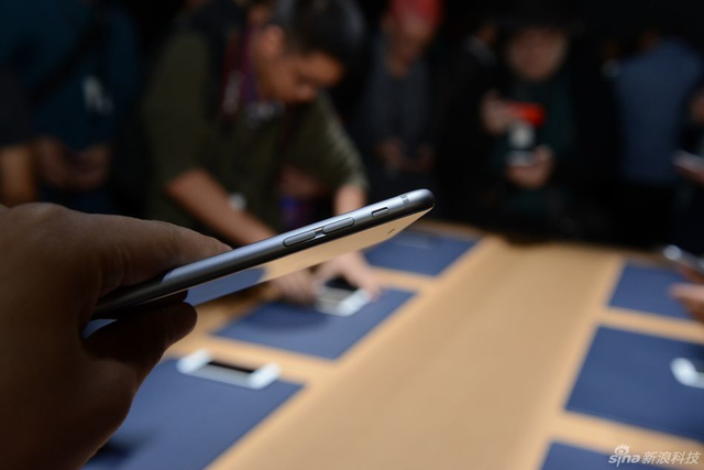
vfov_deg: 26.0
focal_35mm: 52
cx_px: 352
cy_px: 235
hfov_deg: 38.2
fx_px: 1017
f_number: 8
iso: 1250
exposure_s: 1/125
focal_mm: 52
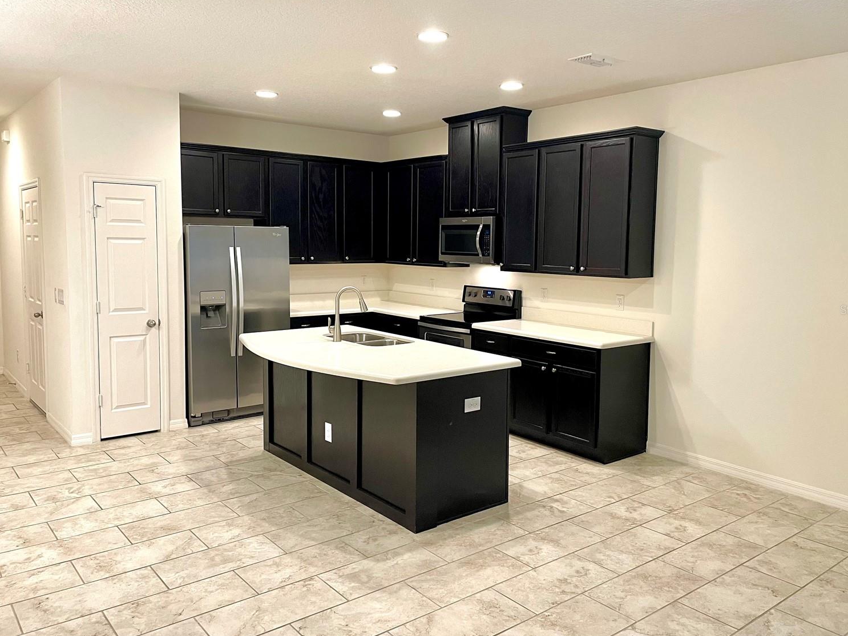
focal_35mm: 28
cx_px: 438
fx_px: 686
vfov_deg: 49.7
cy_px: 309
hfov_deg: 63.4
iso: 160
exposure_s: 1/60
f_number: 1.6
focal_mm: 4.2
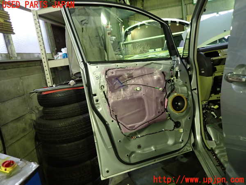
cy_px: 92
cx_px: 123
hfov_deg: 69.4
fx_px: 178
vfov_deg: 54.9
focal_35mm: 25
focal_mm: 4.5
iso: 500
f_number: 2
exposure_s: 1/30
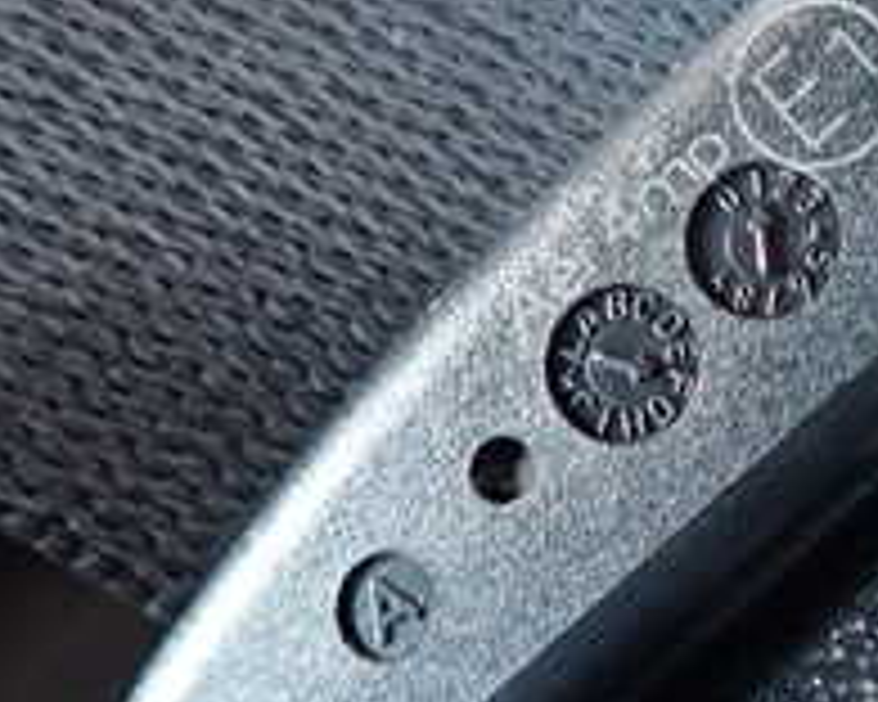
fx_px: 1949
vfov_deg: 20.2
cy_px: 144
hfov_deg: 24.1
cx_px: 910
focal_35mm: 75
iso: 400
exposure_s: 1/30
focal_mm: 4.5
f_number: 2
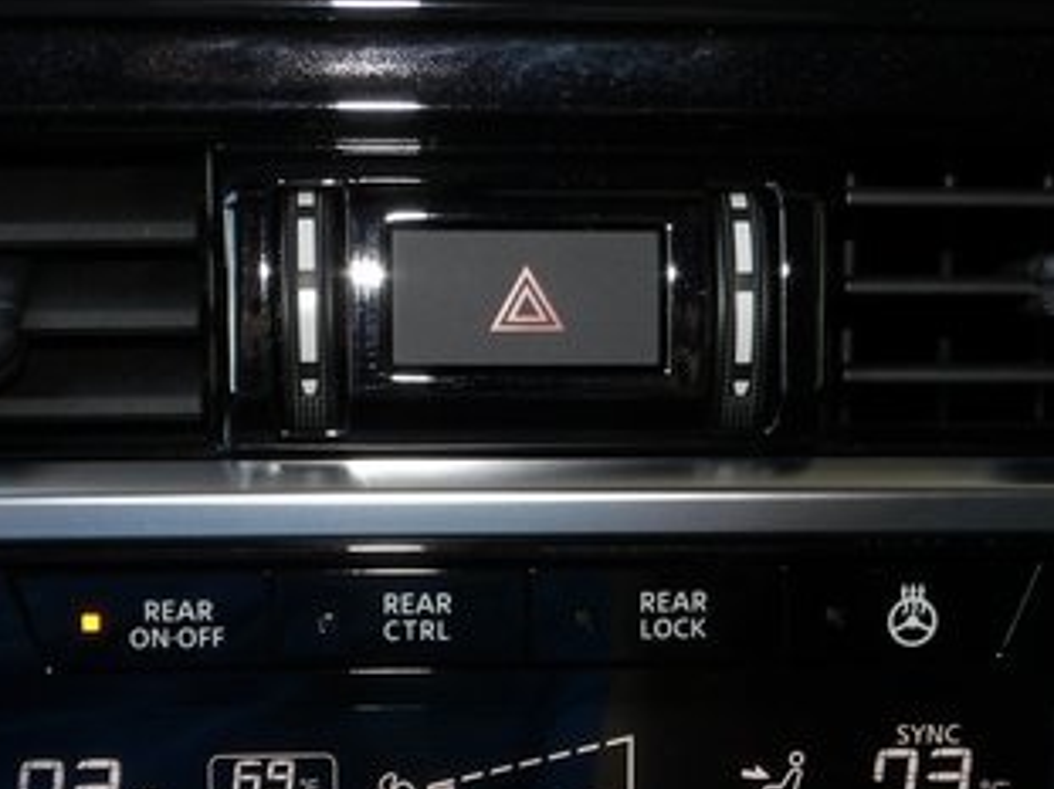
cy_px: 620
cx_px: 502
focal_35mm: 70
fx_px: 2131
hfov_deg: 27.8
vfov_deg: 20.8
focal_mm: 6.2
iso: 160
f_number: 4.5
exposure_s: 1/30
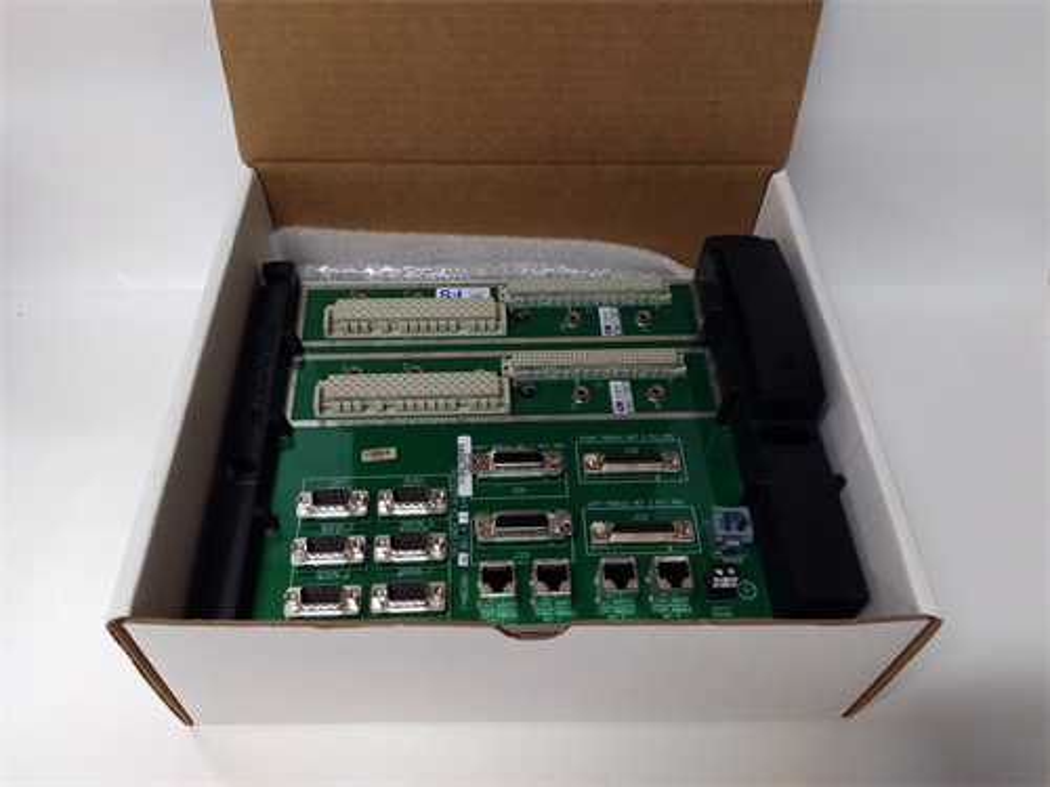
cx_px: 525
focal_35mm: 27
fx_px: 819
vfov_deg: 51.4
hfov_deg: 65.3
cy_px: 394
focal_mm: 3.79
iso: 224
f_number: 2
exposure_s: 1/33
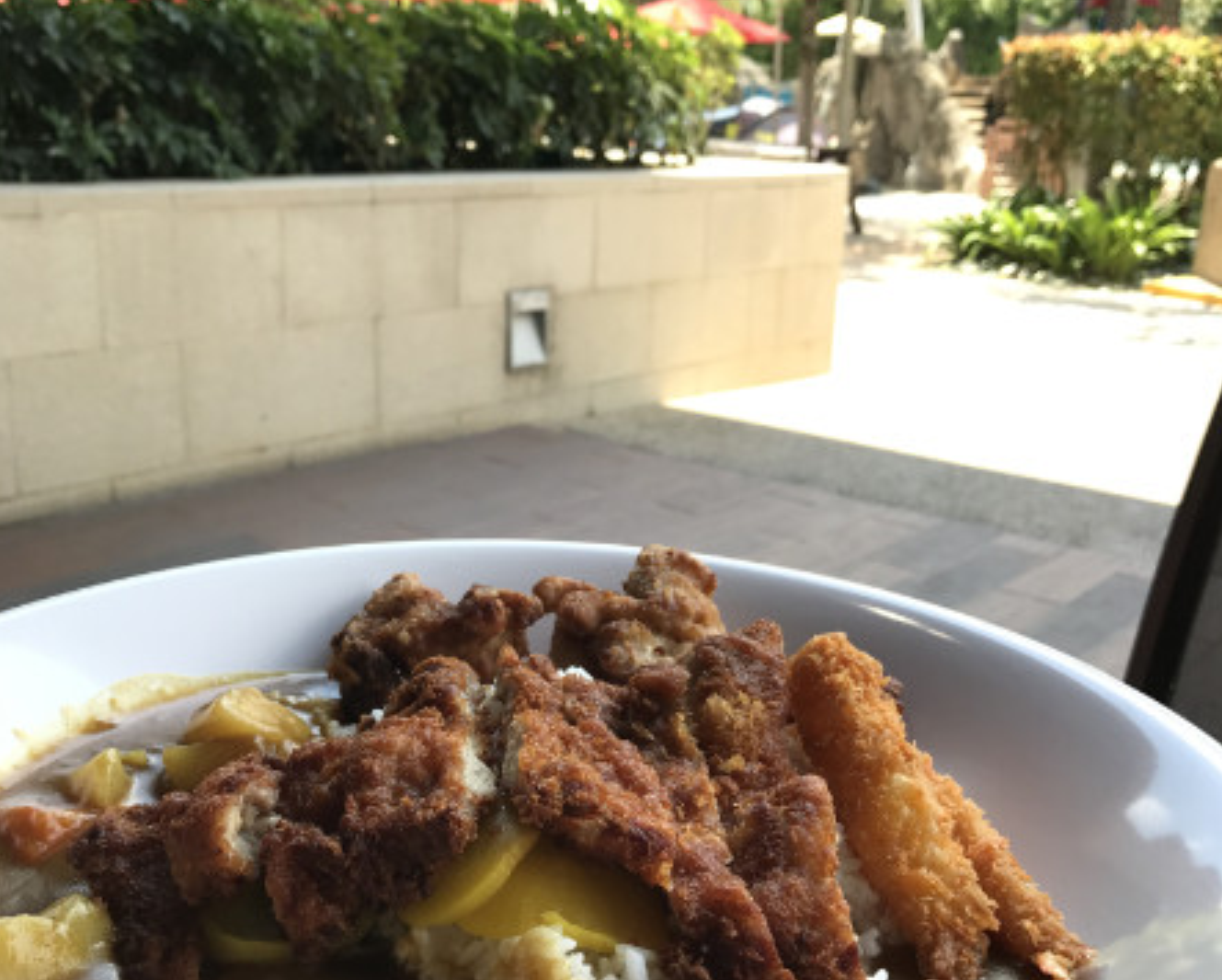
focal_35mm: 37
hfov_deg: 49.1
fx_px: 1339
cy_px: 533
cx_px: 610
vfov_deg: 40.1
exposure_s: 1/386
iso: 20
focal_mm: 3
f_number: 1.8
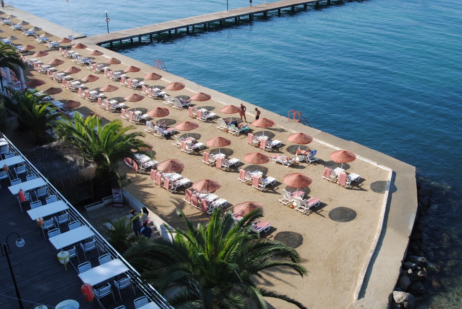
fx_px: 553
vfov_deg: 31.3
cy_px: 167
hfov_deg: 45.2
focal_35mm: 43
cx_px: 264
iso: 100
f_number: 7.1
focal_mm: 24
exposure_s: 1/200
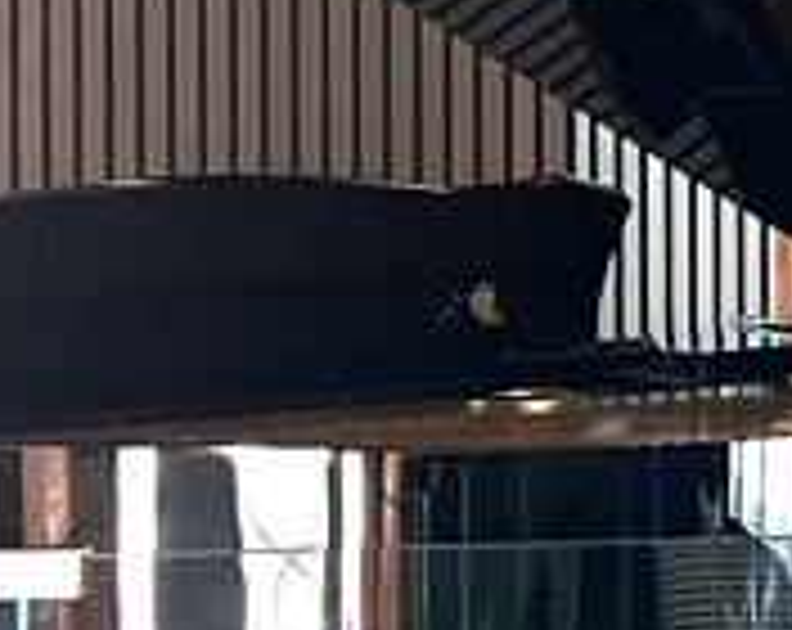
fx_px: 3461
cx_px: 1755
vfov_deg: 10.3
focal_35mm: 148
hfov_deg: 11.3
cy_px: 9
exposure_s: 1/58
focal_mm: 5.7
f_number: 1.5
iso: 500
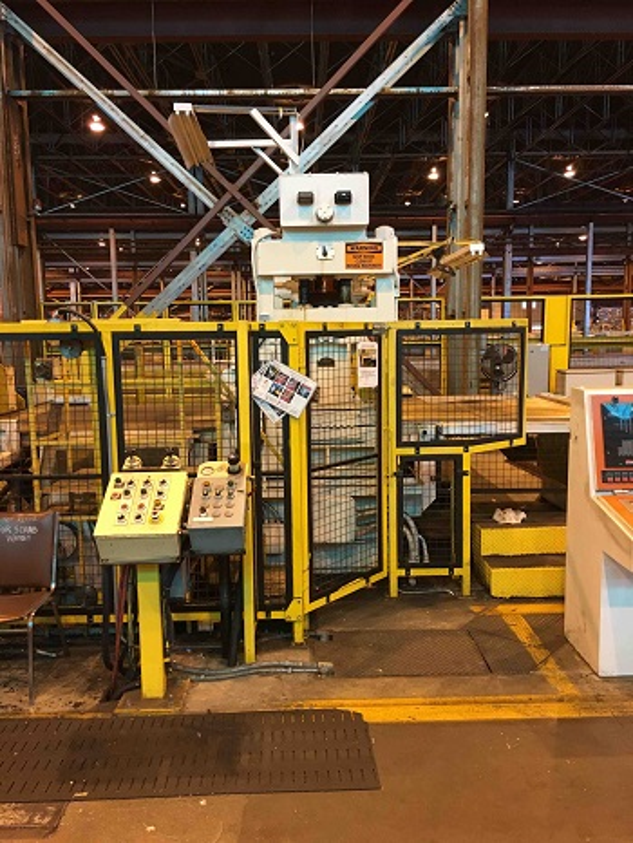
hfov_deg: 48.3
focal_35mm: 29
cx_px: 316
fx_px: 706
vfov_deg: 61.6
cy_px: 422
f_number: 2.2
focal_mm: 4.15
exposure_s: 1/30
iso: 160
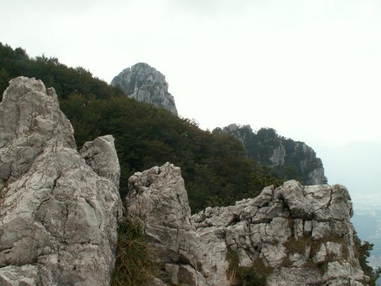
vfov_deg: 39.7
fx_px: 396
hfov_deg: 51.3
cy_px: 143
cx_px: 189
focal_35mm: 36
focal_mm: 5.86
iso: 50
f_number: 8
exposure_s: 1/60
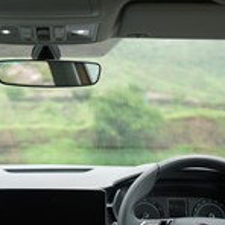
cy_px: 170
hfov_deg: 24.5
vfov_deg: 24.7
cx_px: 40
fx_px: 507
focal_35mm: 69
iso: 125
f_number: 1.4
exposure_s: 1/2500
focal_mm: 20
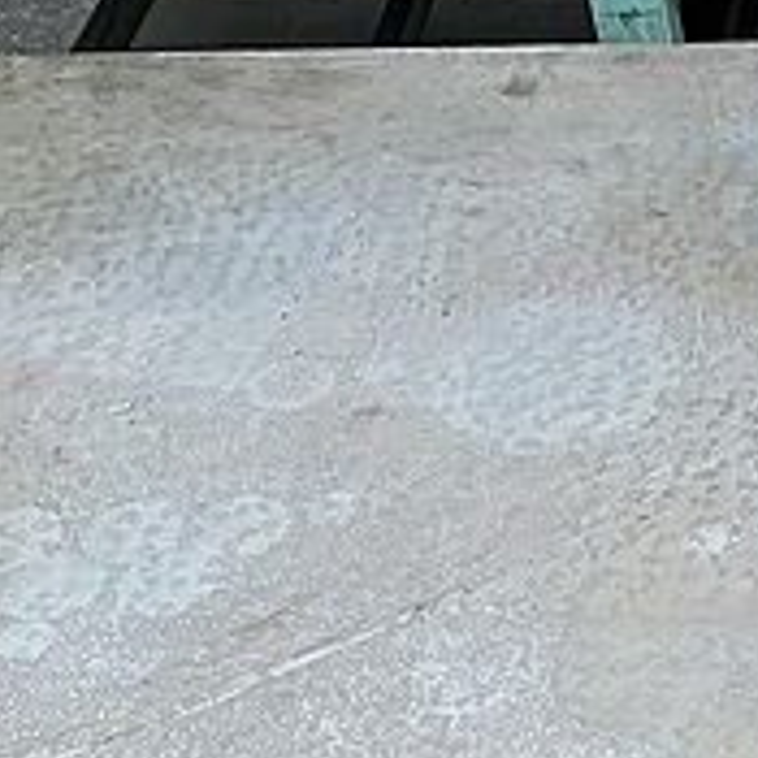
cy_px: 801
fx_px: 2081
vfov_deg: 19.9
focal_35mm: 84
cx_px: 1169
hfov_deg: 18.2
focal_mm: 5.7
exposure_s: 1/121
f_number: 1.5
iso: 125
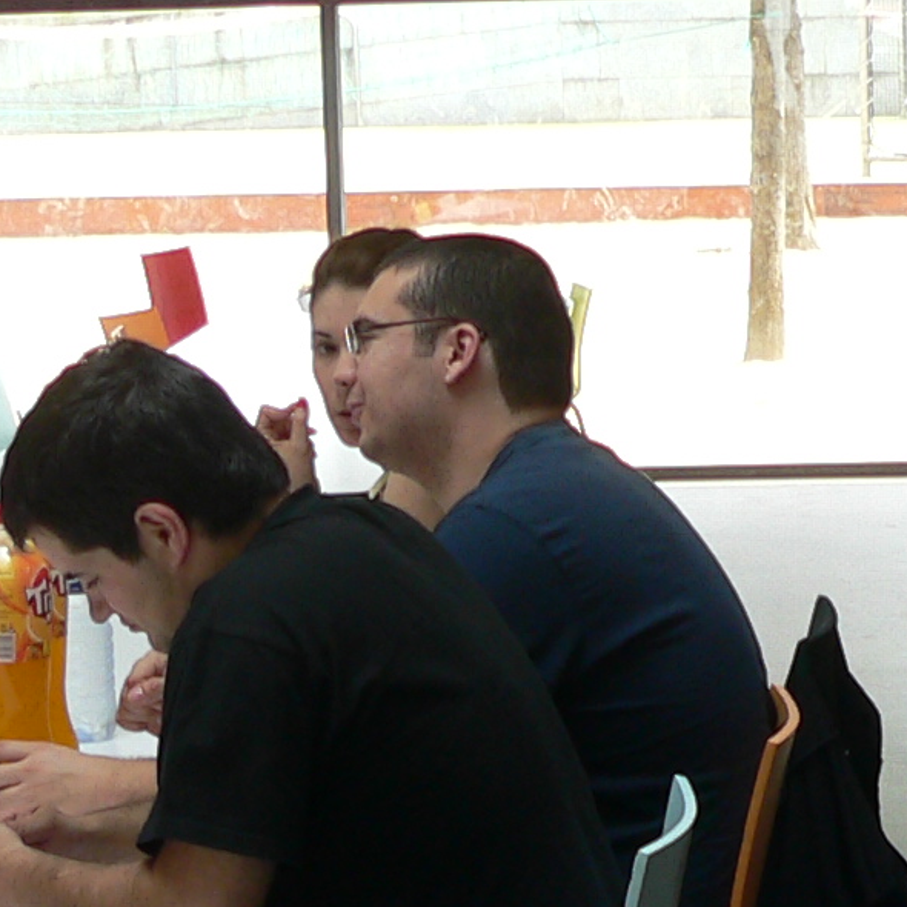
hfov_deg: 12.6
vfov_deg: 12.5
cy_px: 884
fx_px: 4091
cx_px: 804
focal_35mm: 138
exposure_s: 1/60
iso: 80
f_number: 2.8
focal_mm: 6
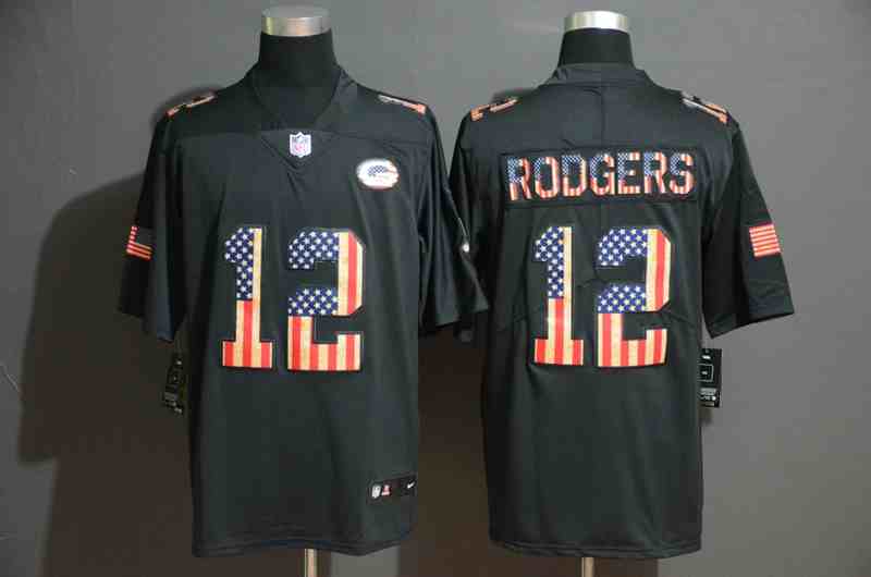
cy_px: 288
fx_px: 2173
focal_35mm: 90
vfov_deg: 15.1
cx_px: 436
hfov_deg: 22.7
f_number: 5
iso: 4000
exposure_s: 1/13
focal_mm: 60
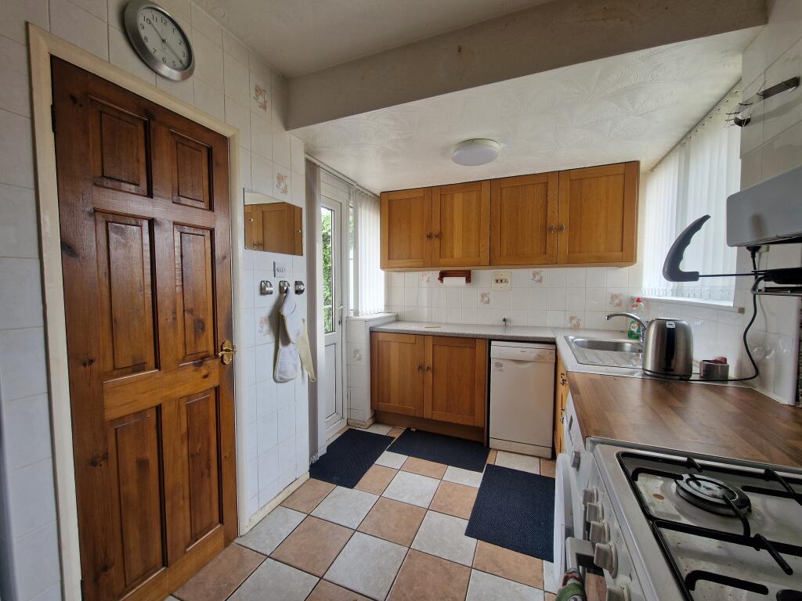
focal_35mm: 13
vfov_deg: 89.9
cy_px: 300
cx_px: 401
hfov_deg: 106.2
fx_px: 301
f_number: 2.2
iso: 80
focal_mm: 2.2
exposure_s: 1/50
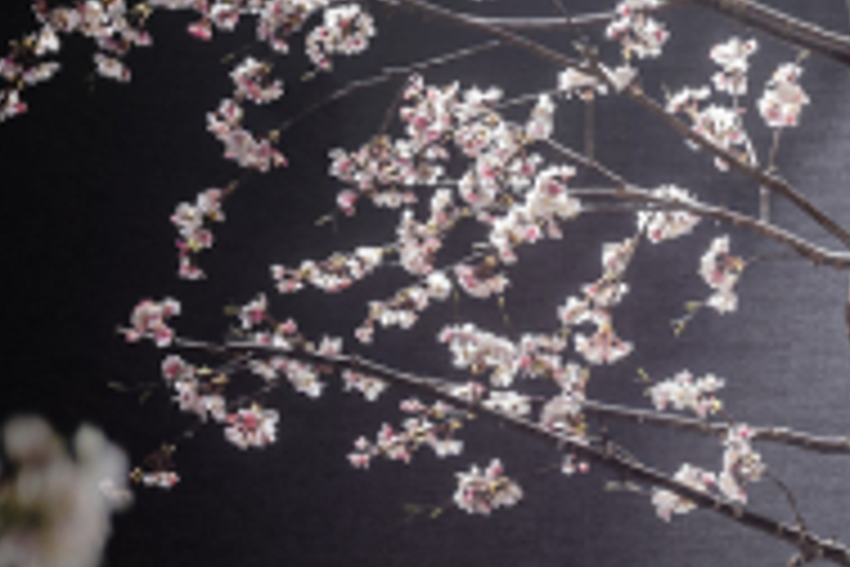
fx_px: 3801
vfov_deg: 8.5
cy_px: 466
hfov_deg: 11.5
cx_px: 1687
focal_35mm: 161
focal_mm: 38
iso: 100
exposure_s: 1/125
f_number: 5.6
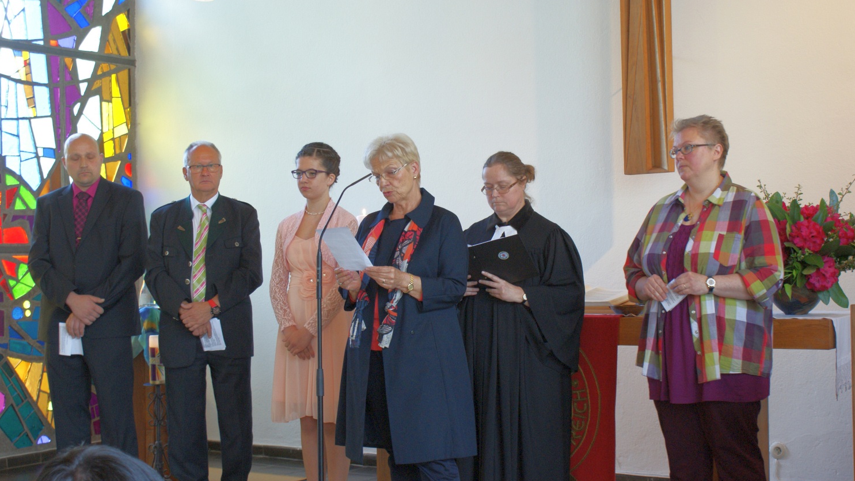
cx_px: 428
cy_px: 276
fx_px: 1259
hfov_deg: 37.5
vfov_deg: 21.6
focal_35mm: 56
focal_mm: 35
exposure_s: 1/15
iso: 400
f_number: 5.6
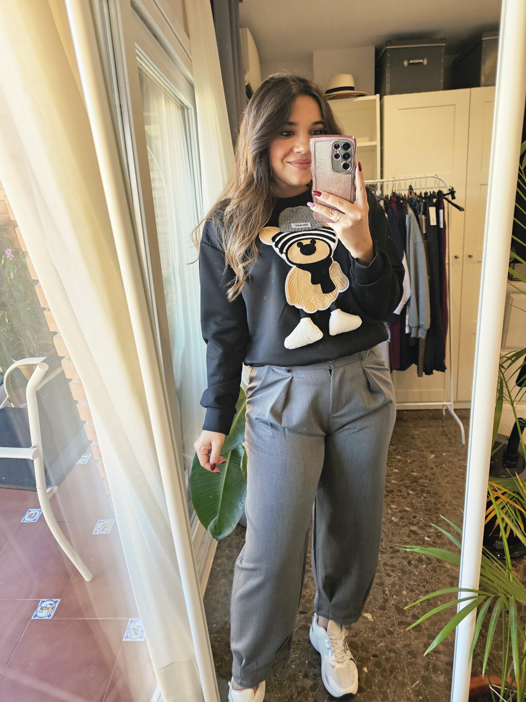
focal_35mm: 23
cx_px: 263
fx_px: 466
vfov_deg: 73.9
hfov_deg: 58.9
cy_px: 351
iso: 250
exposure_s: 1/142
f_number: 1.7
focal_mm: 6.3
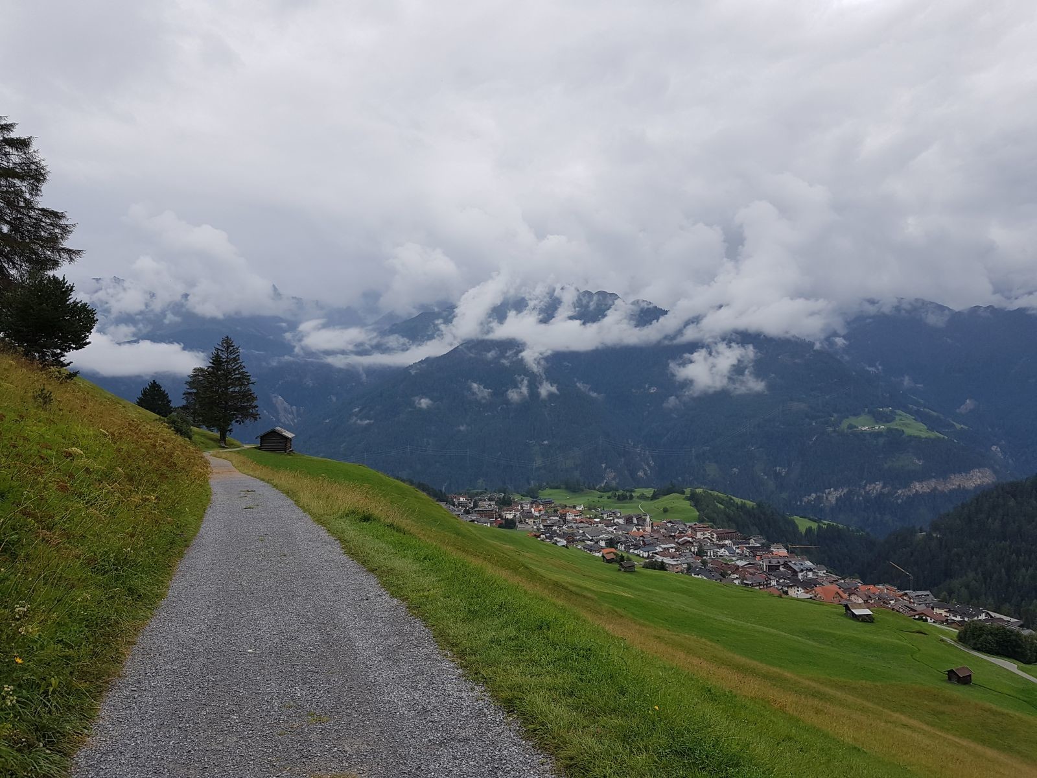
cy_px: 389
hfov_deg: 67.3
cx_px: 518
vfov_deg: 53.1
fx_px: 779
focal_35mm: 26
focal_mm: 4.2
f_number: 1.7
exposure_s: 1/1664
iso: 50
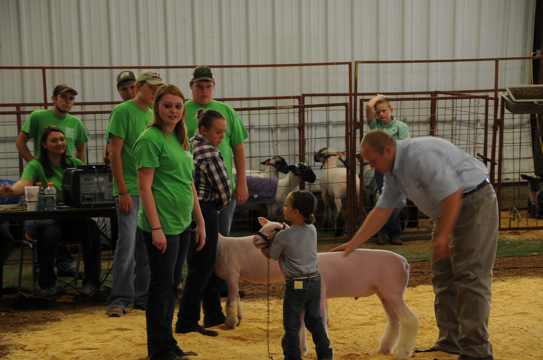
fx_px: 1582
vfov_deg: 13.0
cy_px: 180
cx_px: 272
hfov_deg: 19.5
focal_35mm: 105
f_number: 5.6
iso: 200
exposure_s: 1/25
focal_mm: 70
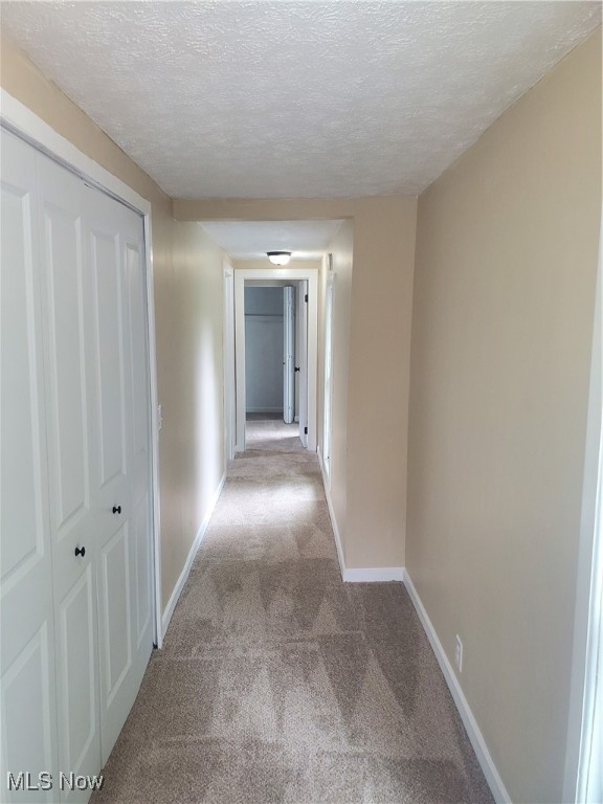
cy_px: 402
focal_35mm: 26
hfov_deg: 53.1
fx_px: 604
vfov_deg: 67.3
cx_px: 302
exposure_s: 1/60
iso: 200
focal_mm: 4.3
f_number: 2.4
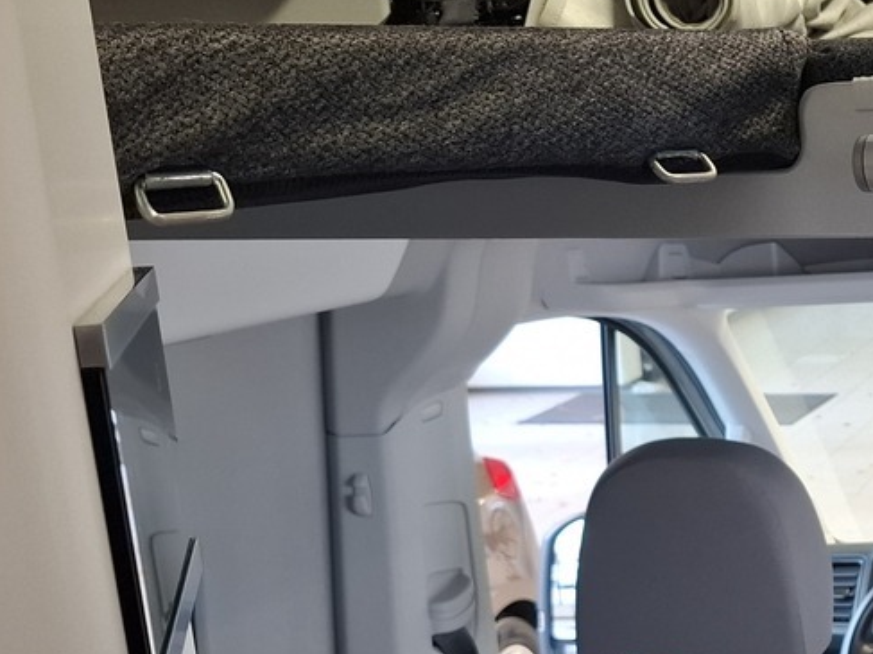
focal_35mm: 68
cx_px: 1027
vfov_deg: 21.2
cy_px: 572
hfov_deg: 25.8
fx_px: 1715
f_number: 1.8
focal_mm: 5.54
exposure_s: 1/50
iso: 250
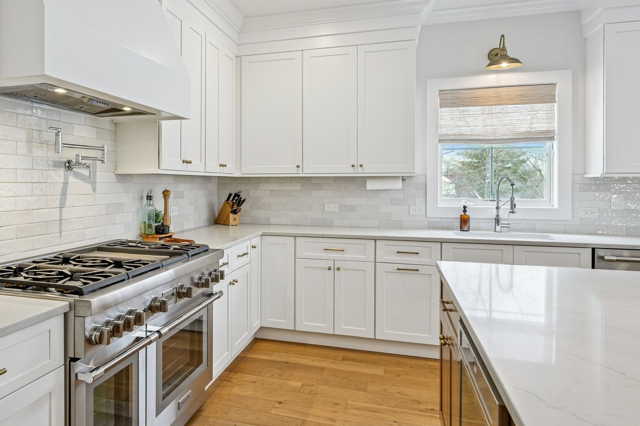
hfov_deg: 69.2
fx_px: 454
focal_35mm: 26
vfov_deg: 50.2
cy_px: 189
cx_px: 240
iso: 400
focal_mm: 18.4
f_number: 8
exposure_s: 1/20
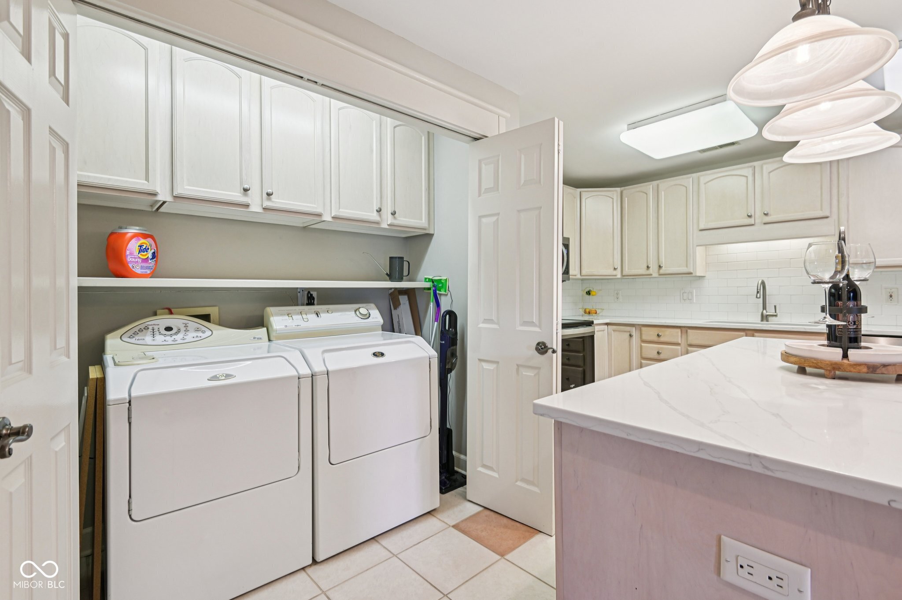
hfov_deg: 96.8
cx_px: 451
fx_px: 401
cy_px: 300
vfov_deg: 73.7
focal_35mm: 16
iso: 280
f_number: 8
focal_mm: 16
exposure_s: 1/15
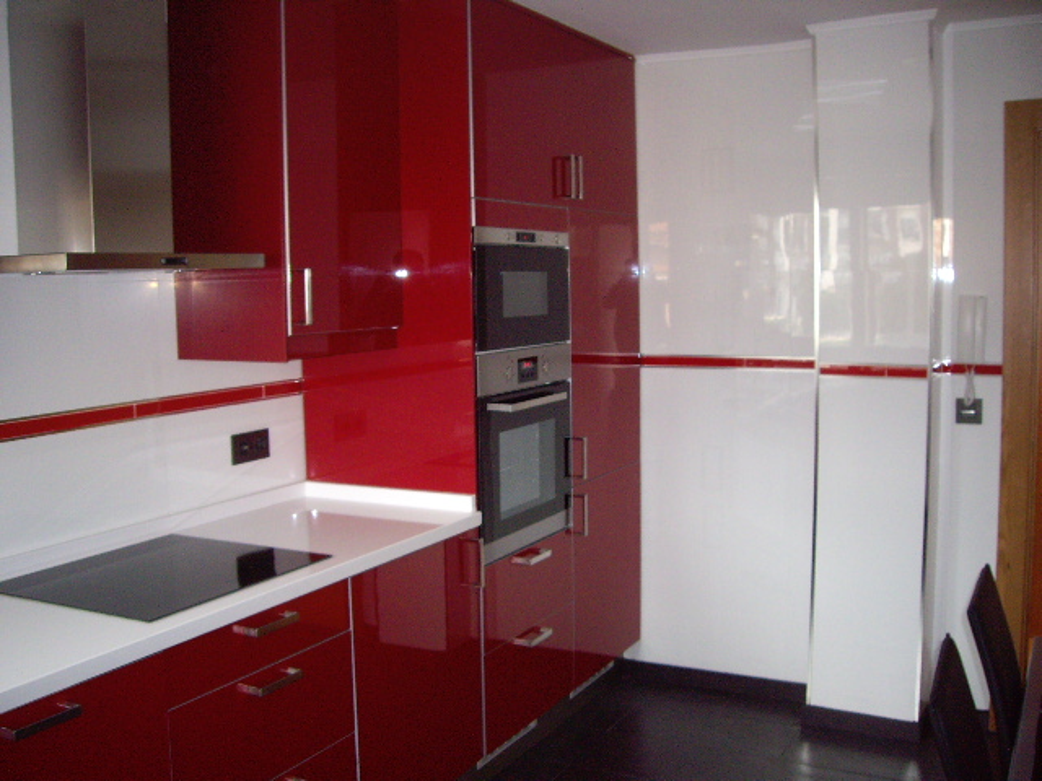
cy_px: 390
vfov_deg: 37.7
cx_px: 521
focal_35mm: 38
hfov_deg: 49.0
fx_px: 1144
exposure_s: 1/40
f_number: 2.7
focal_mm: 6.2
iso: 200
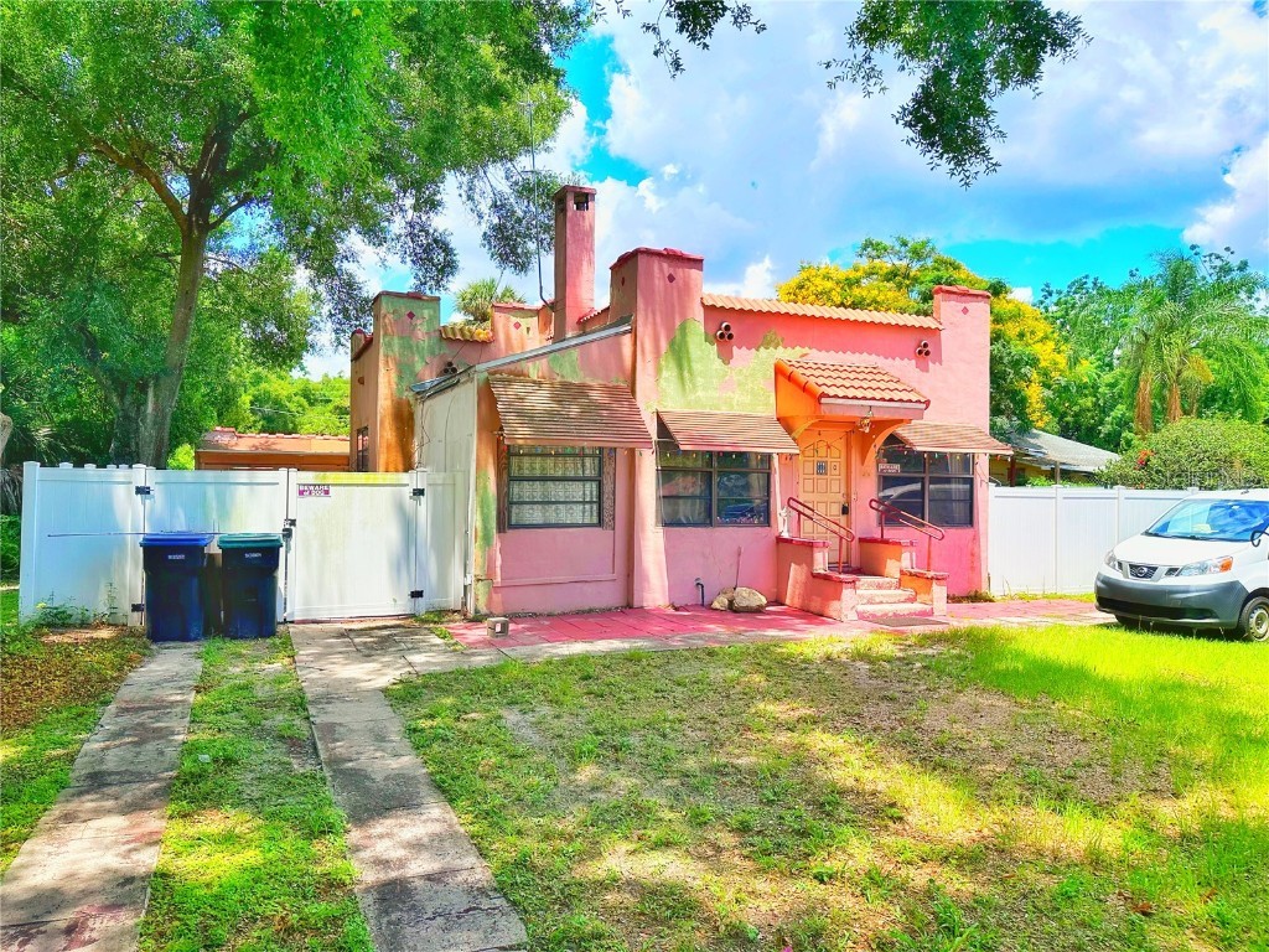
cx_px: 634
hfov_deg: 71.6
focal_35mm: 24
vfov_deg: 56.8
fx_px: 880
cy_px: 476
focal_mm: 6.86
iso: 80
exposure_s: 1/3472
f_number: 1.78
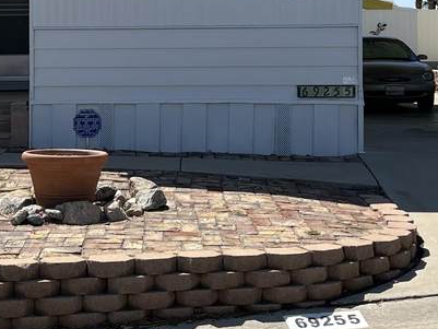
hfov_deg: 23.4
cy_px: 56
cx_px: 131
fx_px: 1051
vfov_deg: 17.6
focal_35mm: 83
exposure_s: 1/5882
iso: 50
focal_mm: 5.7
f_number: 1.5
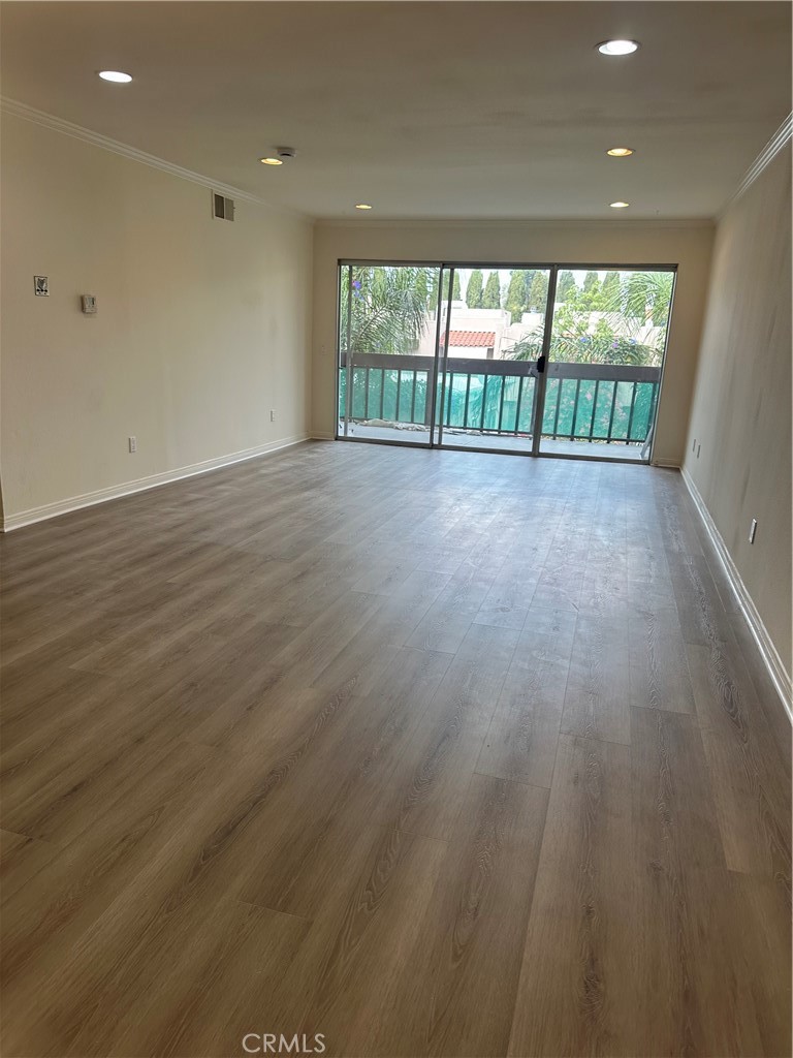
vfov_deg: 71.6
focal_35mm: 24
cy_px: 529
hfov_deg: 56.8
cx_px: 396
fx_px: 733
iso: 64
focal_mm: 6.86
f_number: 1.78
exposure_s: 1/171
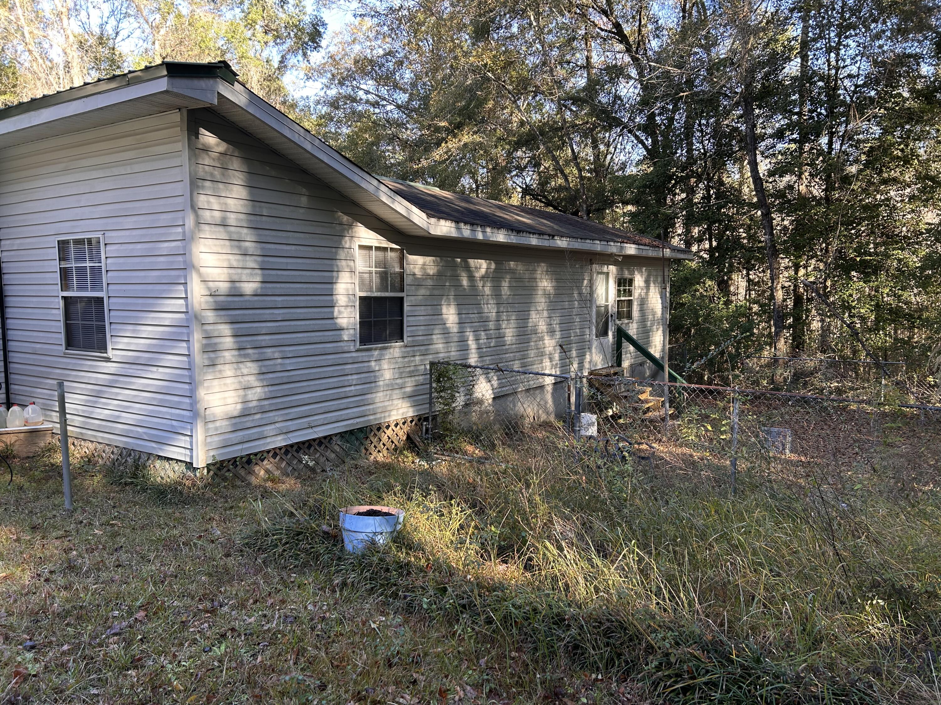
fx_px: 707
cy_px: 352
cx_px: 470
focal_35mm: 26
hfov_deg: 67.3
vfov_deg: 53.1
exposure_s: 1/142
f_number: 1.5
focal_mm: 5.7
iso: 32
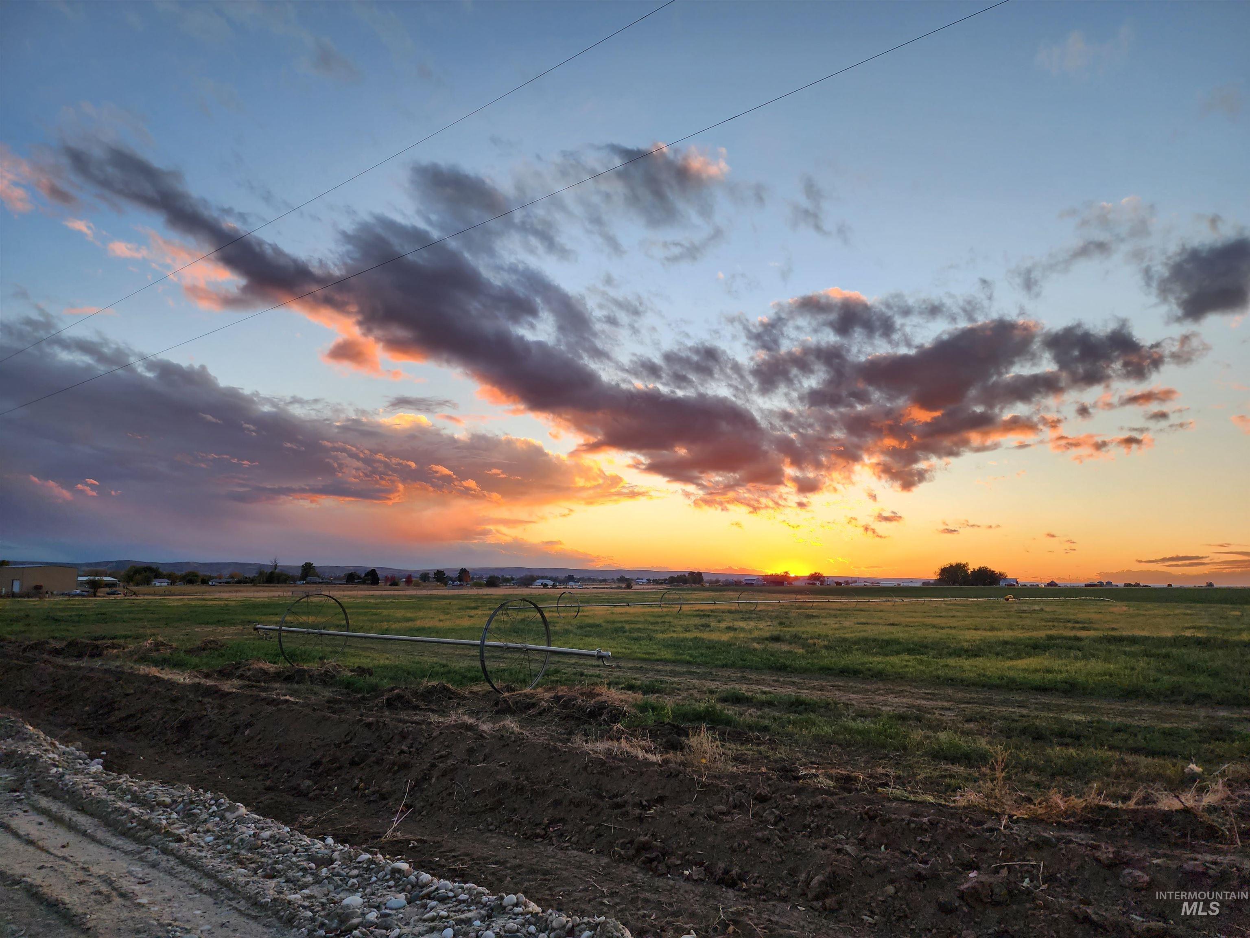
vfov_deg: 58.9
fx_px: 831
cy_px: 469
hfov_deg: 73.9
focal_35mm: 23
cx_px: 625
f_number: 1.8
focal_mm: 6.4
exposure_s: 1/180
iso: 20
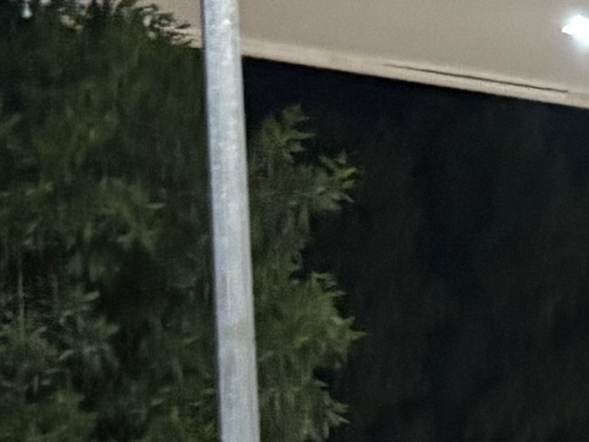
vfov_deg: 7.0
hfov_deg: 8.3
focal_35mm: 205
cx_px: 1703
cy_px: 816
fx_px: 3488
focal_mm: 5.96
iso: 400
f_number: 1.6
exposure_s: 1/50
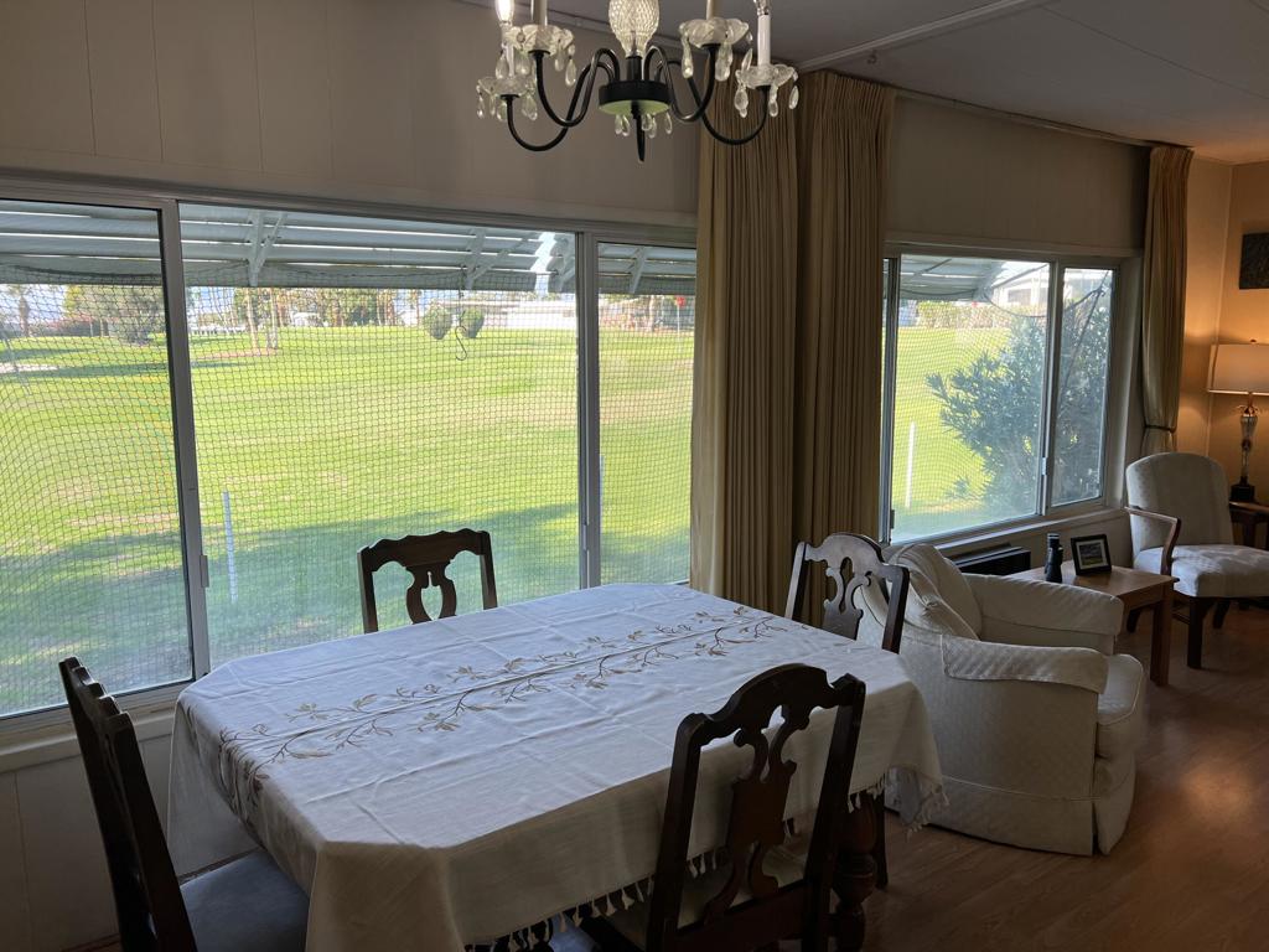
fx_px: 953
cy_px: 476
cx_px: 634
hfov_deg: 67.3
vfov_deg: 53.1
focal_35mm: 26
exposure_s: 1/493
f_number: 1.5
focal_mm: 5.7
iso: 50
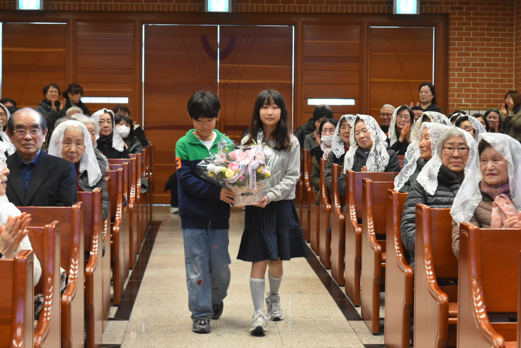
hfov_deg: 24.6
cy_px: 174
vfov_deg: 16.6
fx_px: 1195
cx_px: 260
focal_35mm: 82
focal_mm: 55
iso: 1600
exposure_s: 1/60
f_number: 5.6
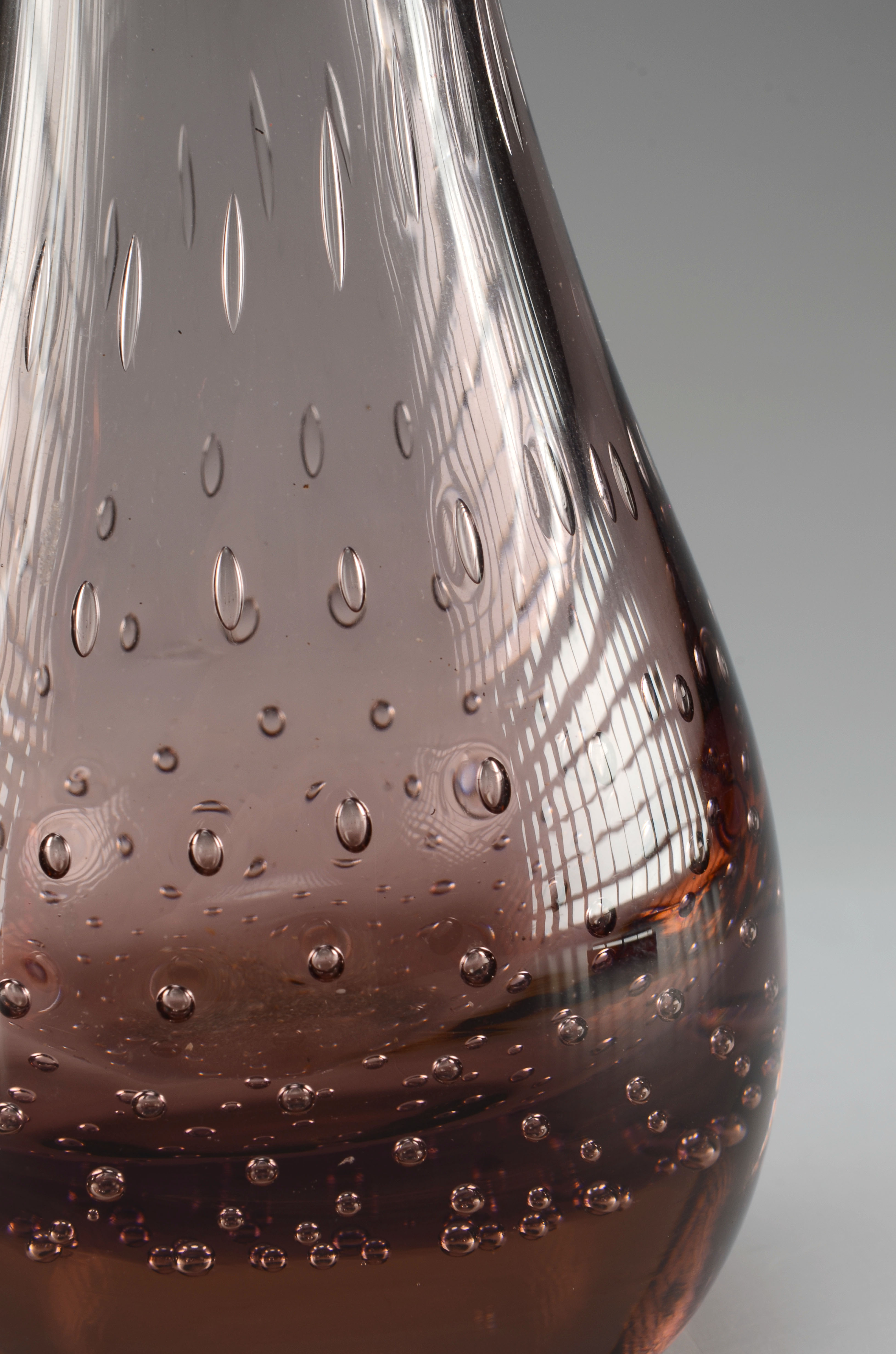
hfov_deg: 16.5
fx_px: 3094
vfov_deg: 24.7
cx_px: 448
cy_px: 677
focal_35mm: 82
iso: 100
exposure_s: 1/80
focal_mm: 55
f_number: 16
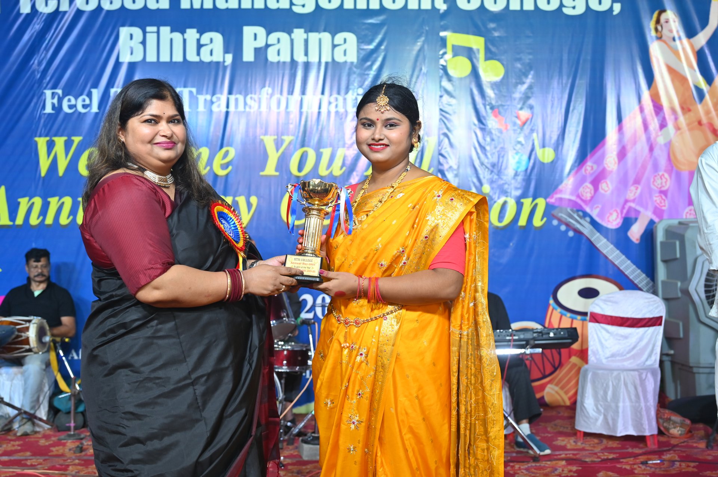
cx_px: 359
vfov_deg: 35.0
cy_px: 238
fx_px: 757
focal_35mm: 38
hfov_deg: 50.7
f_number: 4
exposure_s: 1/100
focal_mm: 38
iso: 500
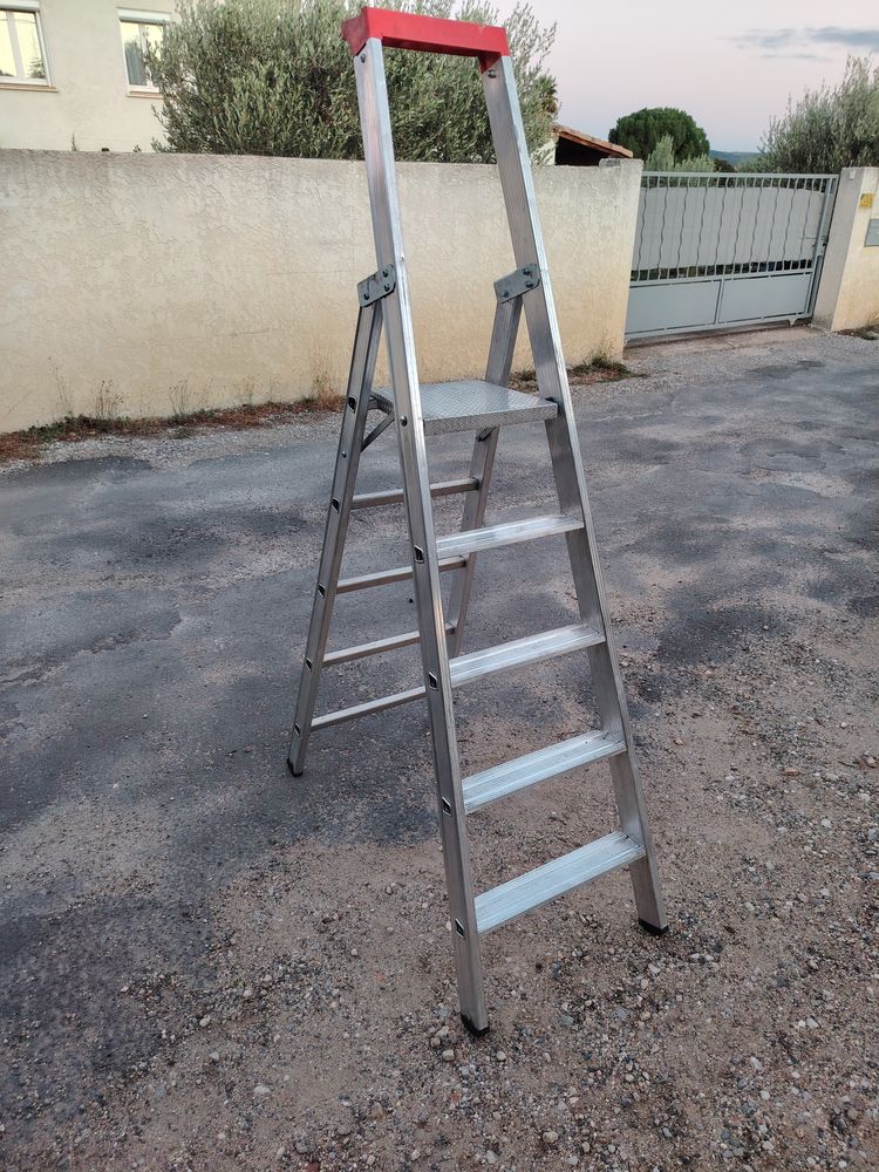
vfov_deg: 71.6
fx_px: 813
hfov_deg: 56.8
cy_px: 586
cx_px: 440
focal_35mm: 24
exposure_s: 1/33.3
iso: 456
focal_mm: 5.25
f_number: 1.75
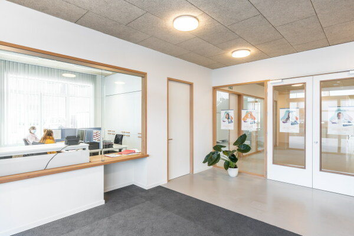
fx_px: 197
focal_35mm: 20
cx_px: 177
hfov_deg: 84.0
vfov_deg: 61.9
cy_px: 118
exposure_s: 1/2.5
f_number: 16
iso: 200
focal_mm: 20
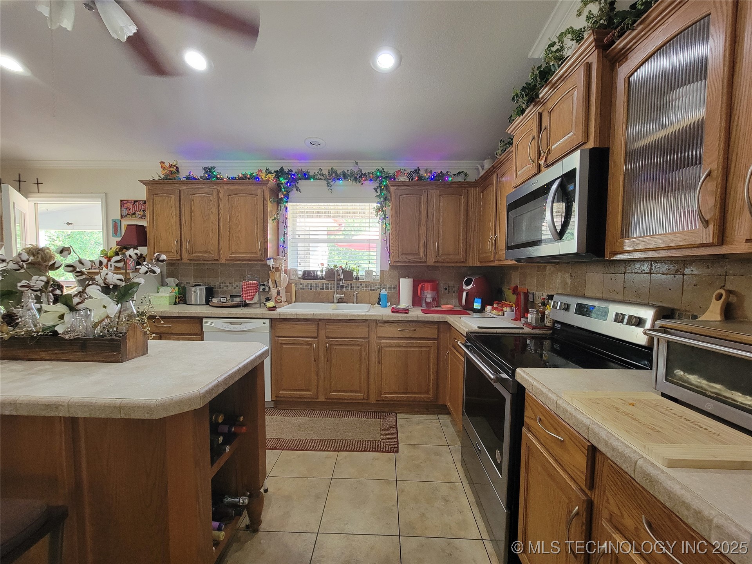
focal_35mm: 13
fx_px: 282
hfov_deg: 106.2
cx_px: 376
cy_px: 282
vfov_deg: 89.9
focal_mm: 2.2
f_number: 2.2
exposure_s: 1/60
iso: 400
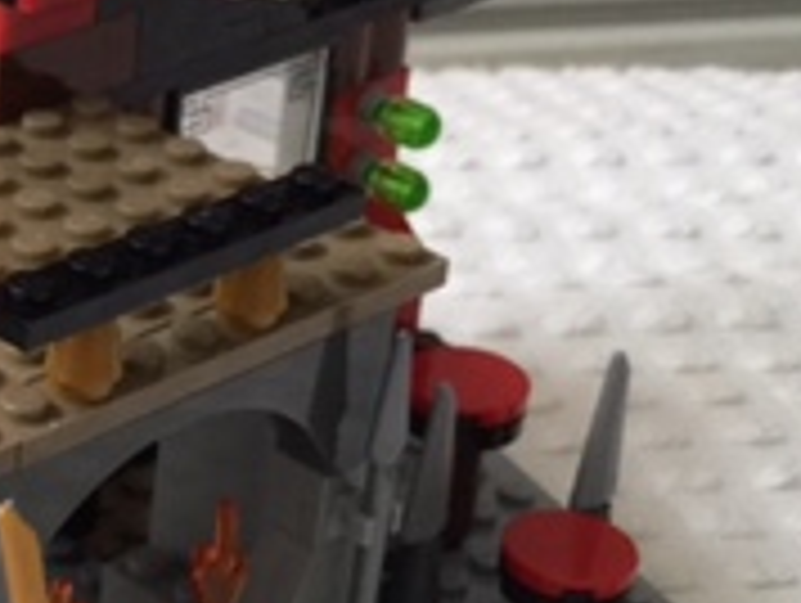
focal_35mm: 104
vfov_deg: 14.2
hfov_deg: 17.5
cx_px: -288
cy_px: 387
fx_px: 2410
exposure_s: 1/15
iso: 80
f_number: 2.2
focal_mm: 4.15
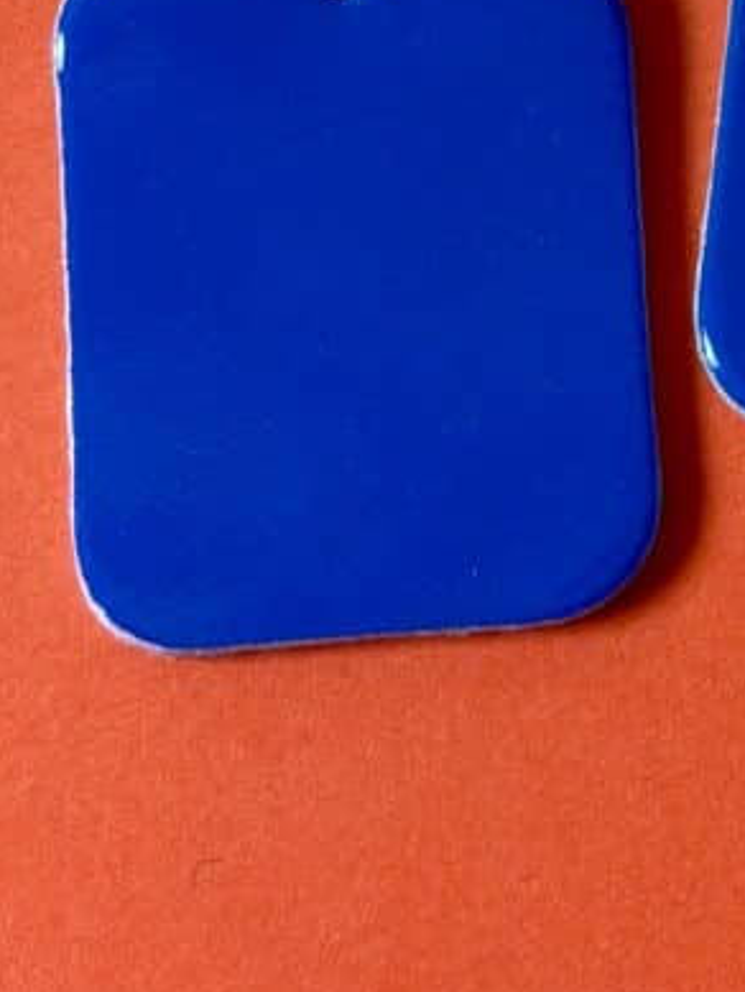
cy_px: -77
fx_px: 3929
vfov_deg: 14.1
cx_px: 686
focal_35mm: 137
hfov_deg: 10.8
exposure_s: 1/100
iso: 32
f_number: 1.6
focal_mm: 5.96
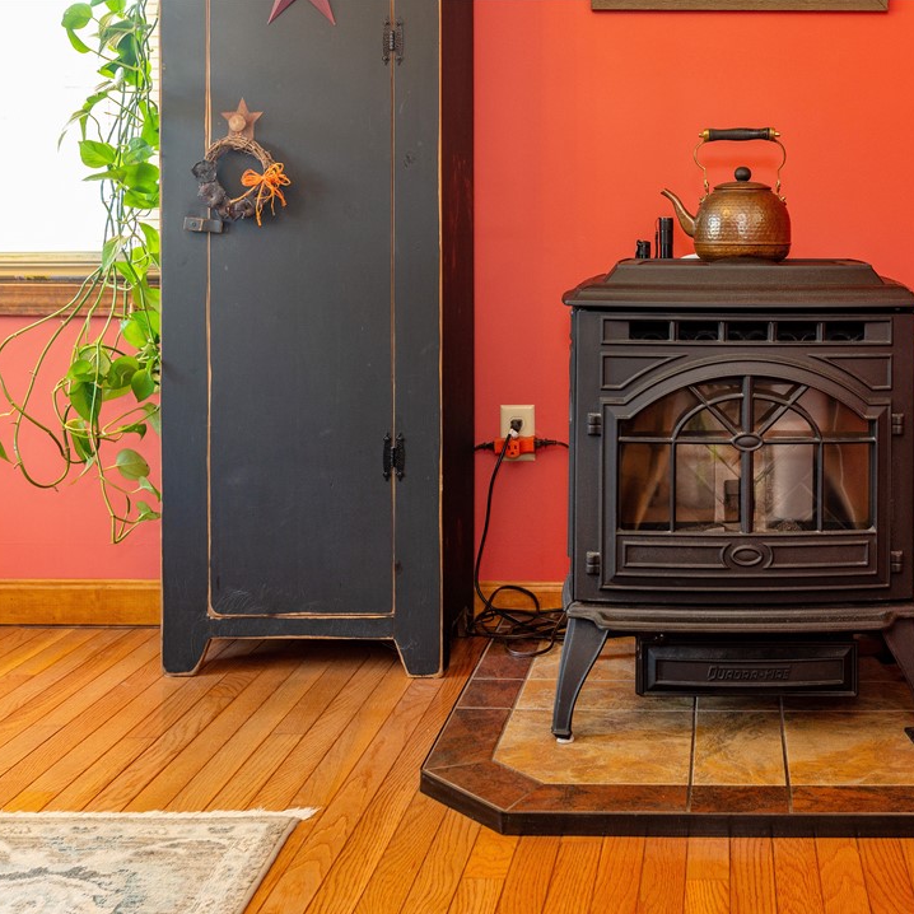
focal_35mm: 45
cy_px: 458
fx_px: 1344
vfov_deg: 37.6
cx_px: 634
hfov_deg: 37.0
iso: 320
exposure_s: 1/5
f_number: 6.3
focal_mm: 35
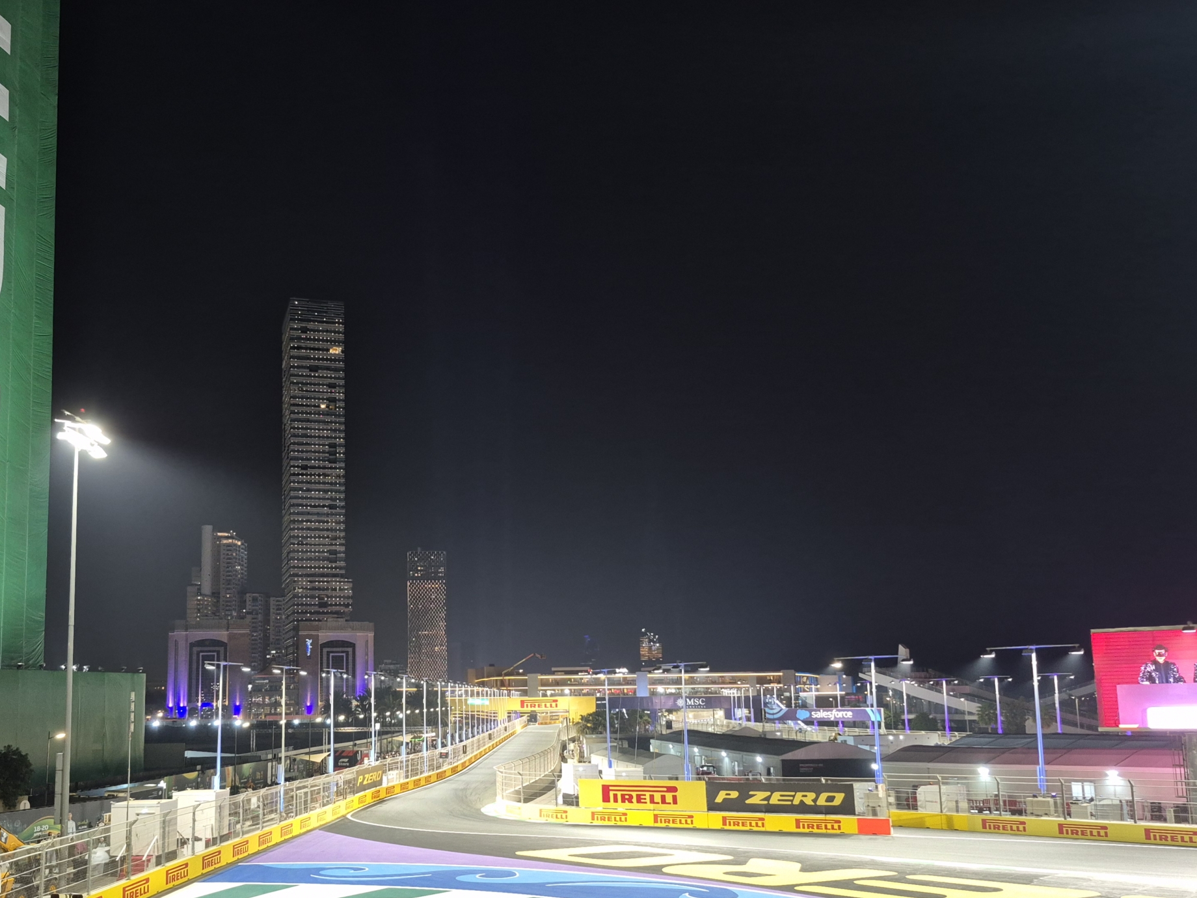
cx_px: 492
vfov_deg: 43.9
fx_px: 1107
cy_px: 551
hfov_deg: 56.5
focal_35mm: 32
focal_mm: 5.4
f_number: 1.8
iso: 400
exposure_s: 1/120
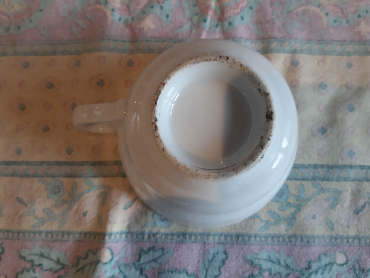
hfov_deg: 65.3
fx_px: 289
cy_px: 139
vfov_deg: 51.4
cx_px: 185
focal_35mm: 27
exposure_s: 1/50
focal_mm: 3.93
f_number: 1.7
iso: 80
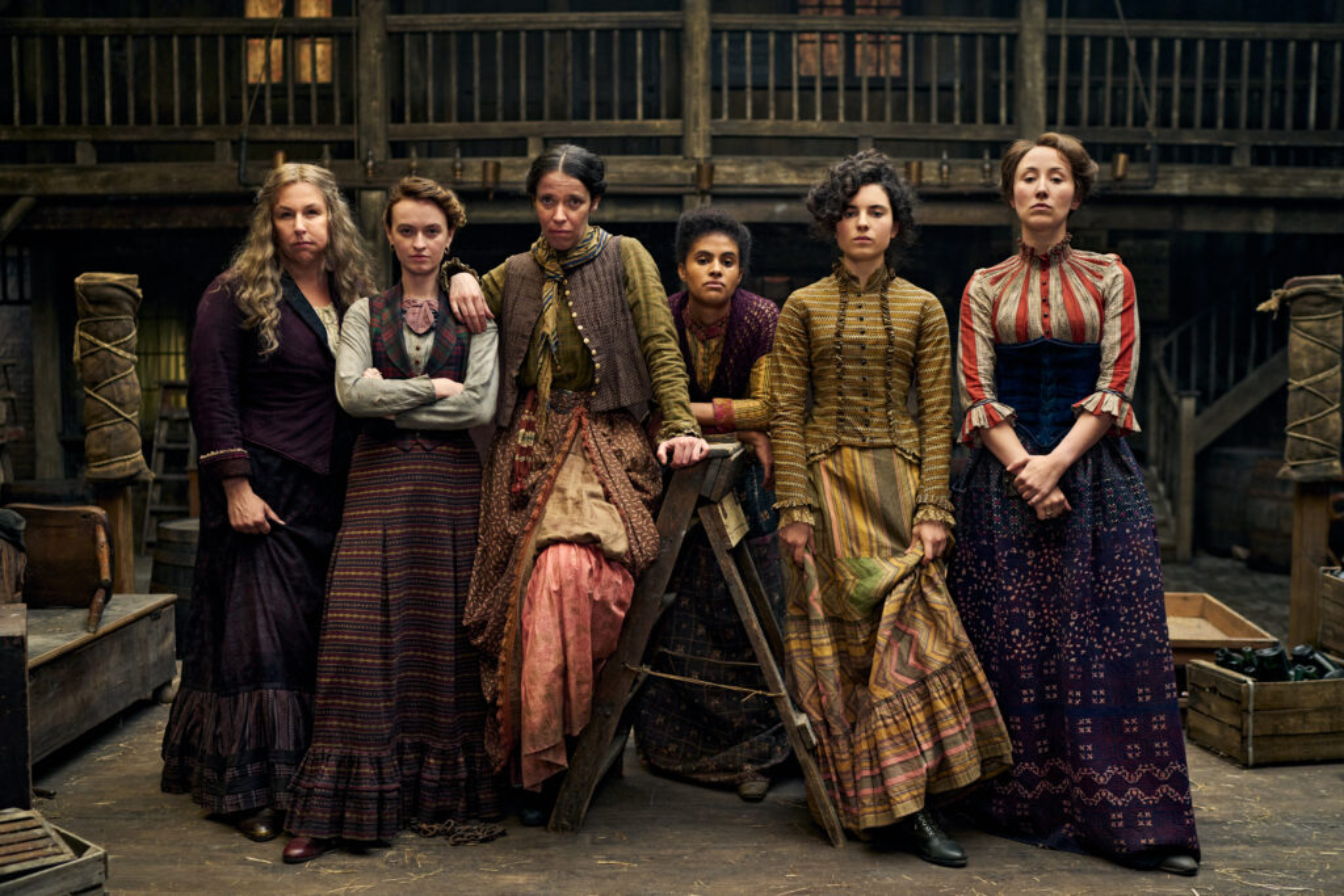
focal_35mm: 35
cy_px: 448
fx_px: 1307
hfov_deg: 54.4
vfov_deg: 37.9
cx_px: 672
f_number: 2.2
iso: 1600
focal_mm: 35
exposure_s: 1/160
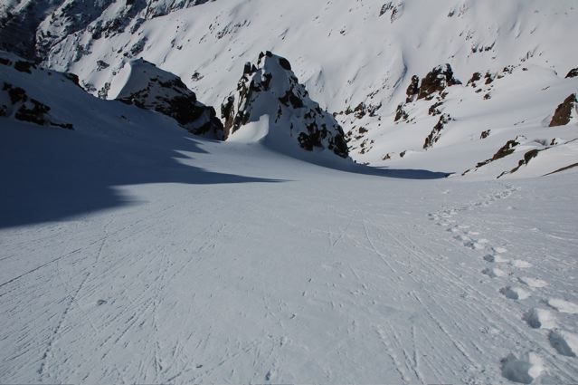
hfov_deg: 67.4
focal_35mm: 27
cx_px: 289
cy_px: 192
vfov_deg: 47.9
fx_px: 433
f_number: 18
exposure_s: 1/500
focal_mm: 18
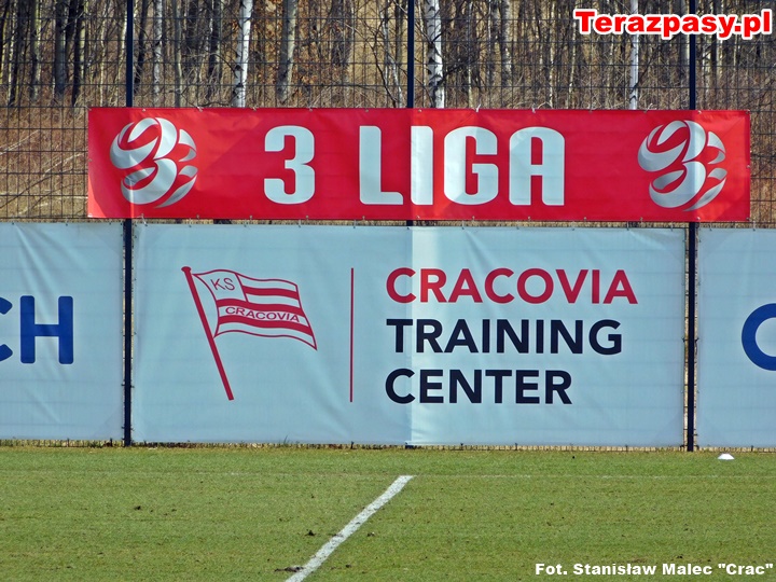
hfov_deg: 4.5
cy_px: 291
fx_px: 9864
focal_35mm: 440
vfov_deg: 3.4
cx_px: 388
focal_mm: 78.1
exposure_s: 1/500
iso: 125
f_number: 5.9
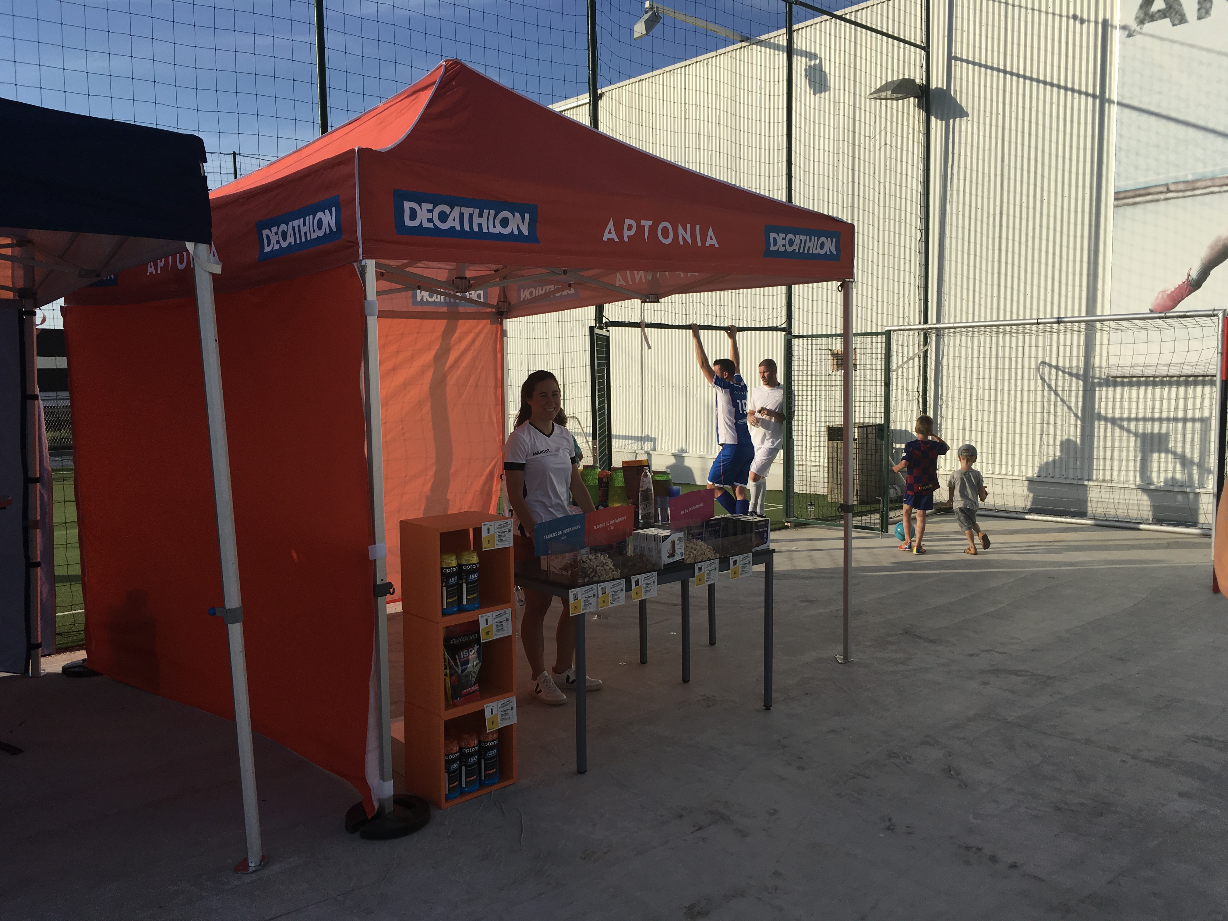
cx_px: 614
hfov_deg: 61.7
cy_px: 460
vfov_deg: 48.2
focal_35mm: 29
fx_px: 1029
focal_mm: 4.15
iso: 25
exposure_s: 1/2137
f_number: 2.2
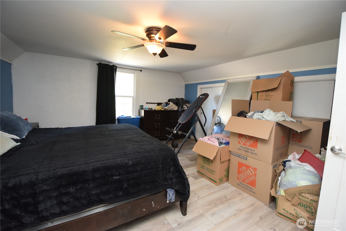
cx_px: 173
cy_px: 116
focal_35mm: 15
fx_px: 144
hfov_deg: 100.4
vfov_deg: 77.3
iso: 1400
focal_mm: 10
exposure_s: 1/60
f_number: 3.5
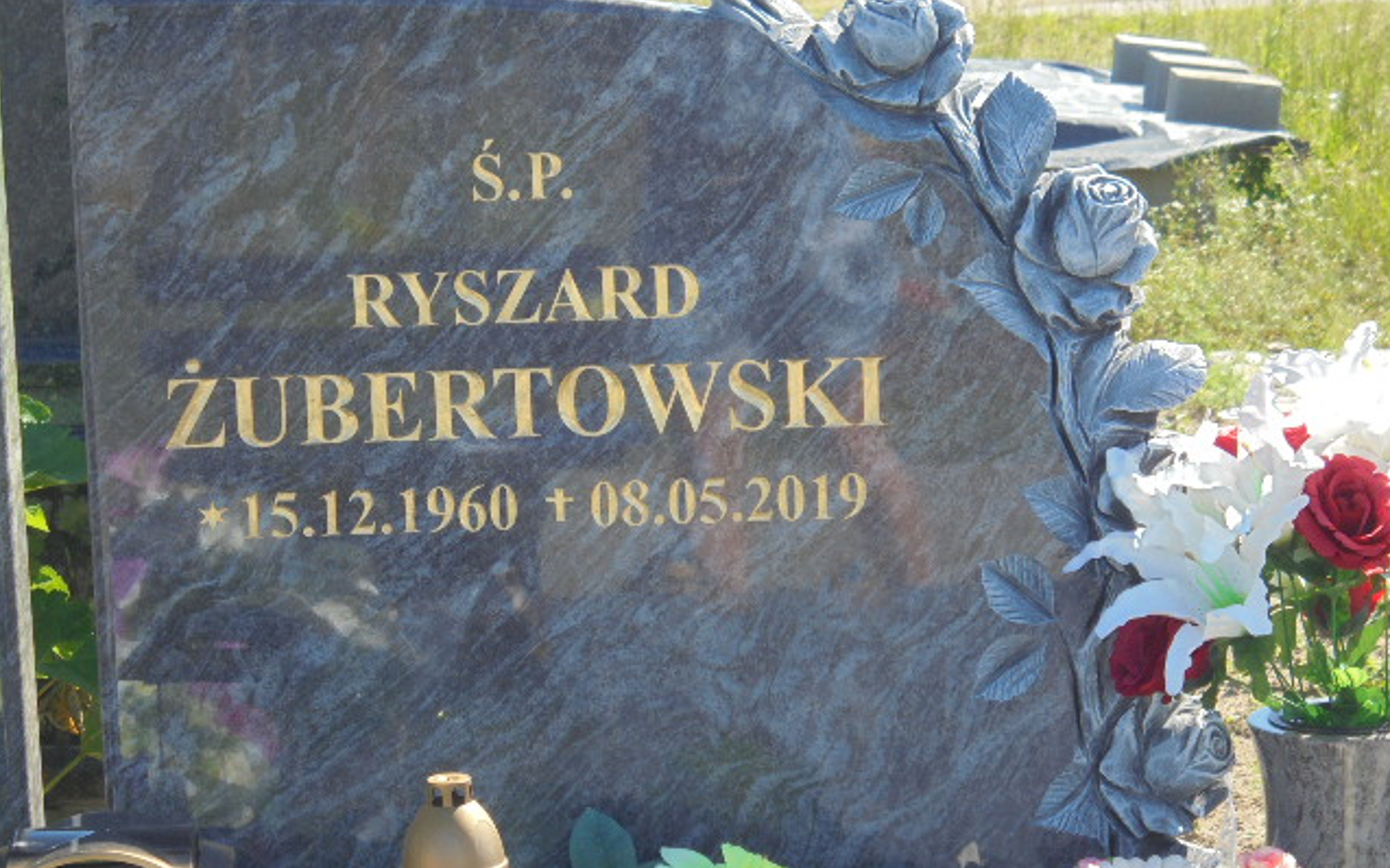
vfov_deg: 11.5
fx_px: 4318
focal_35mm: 114
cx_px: 696
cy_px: 451
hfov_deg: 18.3
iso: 100
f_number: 5.1
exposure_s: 1/200
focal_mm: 19.2
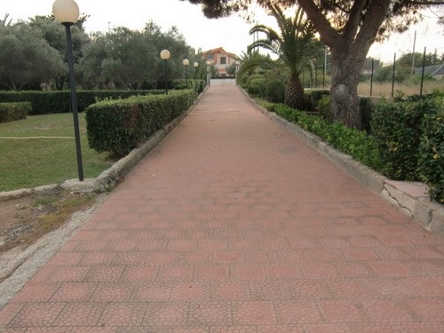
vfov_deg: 48.2
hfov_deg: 61.7
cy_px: 166
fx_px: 372
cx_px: 222
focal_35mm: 29
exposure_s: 1/60
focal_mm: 5.2
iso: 64
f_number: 3.5
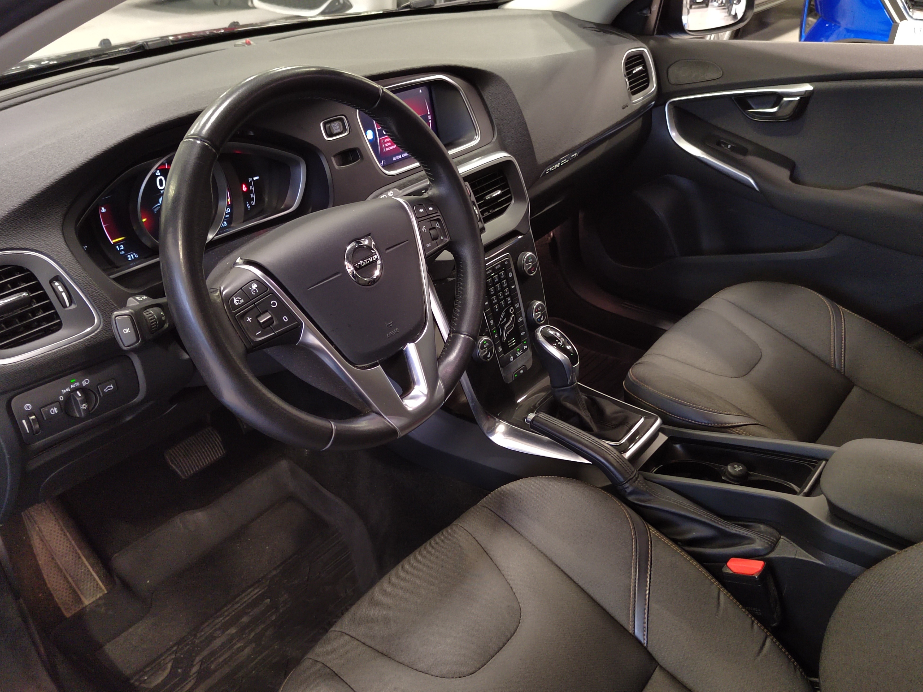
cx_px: 462
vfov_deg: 48.2
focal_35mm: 29
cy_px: 346
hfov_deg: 61.7
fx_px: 773
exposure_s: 1/50
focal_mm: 5.52
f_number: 1.9
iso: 2566
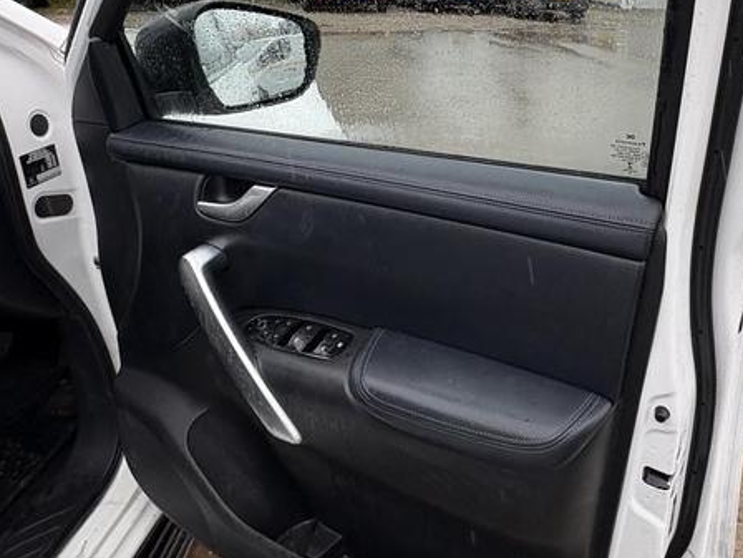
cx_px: 527
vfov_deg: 48.5
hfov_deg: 61.0
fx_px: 601
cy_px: 166
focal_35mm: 28
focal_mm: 2.22
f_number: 2.2
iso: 64
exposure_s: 1/99
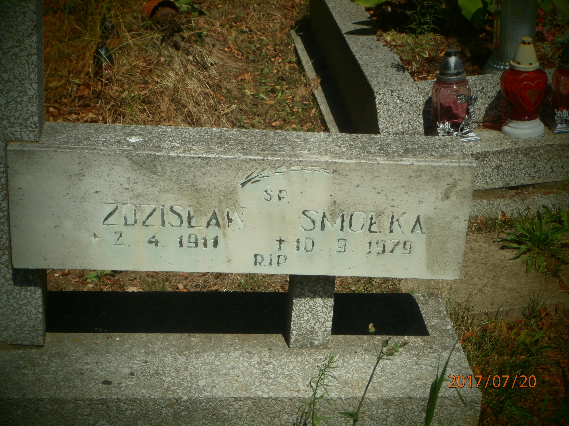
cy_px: 213
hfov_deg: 28.6
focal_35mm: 68
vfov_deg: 21.6
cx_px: 284
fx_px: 1118
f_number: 4.7
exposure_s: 1/1000
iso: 100
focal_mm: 12.1
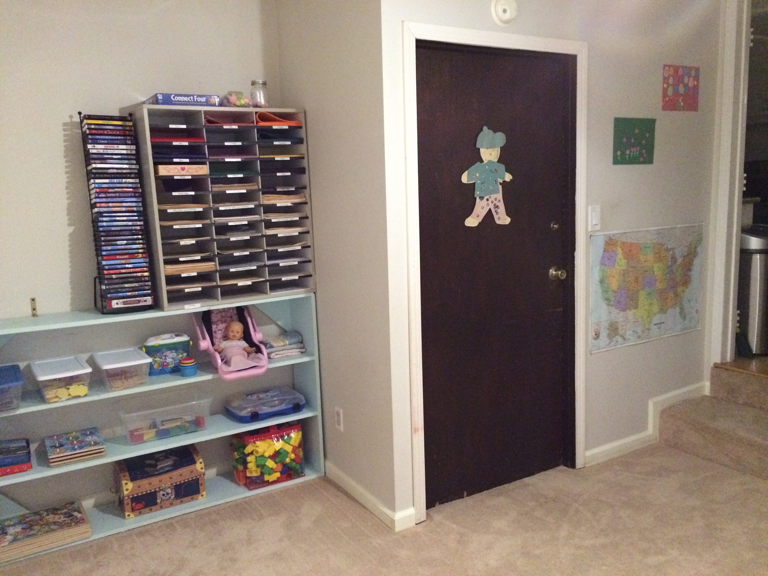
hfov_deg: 61.7
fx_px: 643
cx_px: 384
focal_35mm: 29
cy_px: 288
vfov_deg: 48.2
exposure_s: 1/15
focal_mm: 4.15
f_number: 2.2
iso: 500
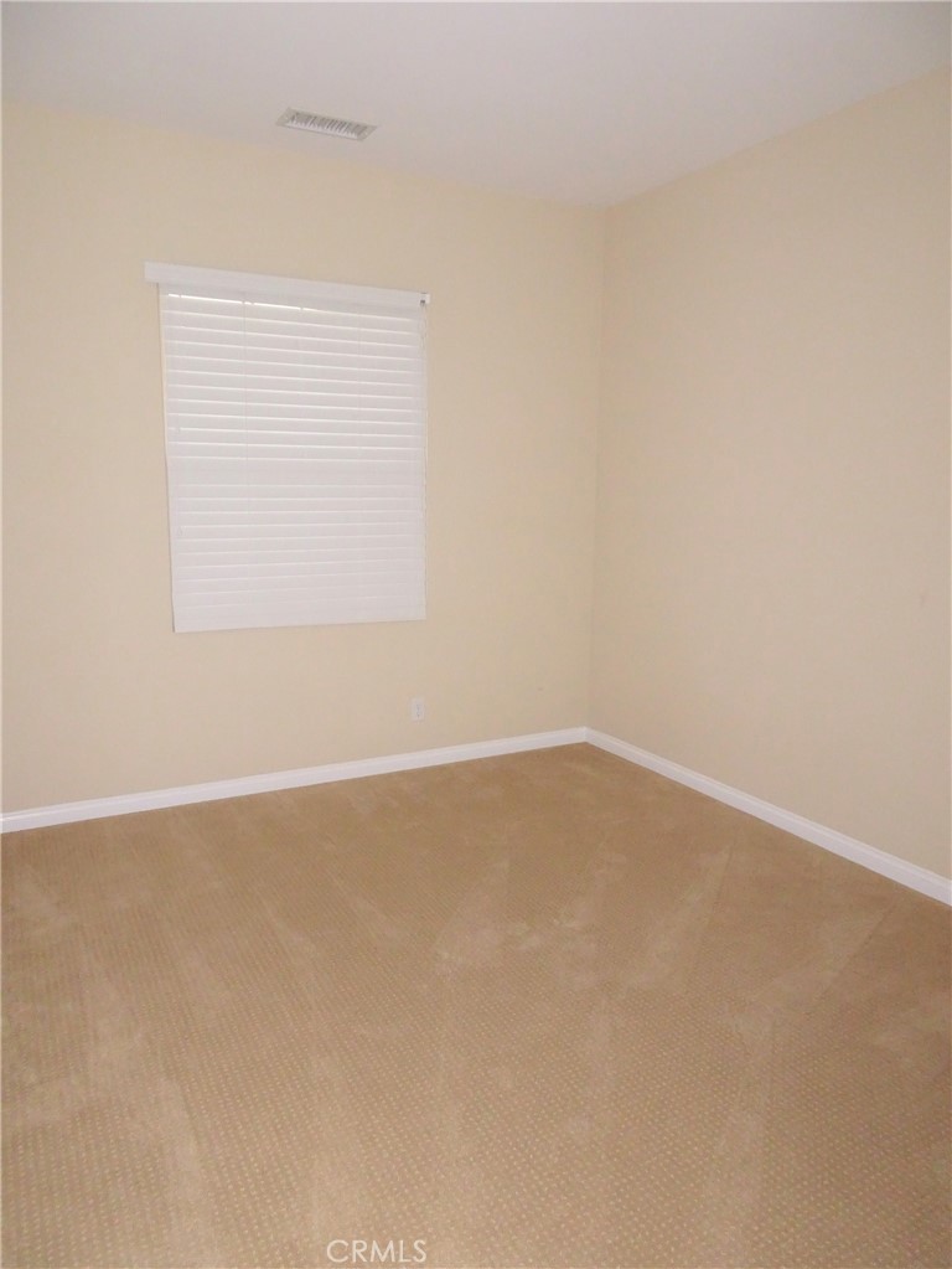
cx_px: 476
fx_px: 880
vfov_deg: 71.6
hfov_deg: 56.8
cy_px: 634
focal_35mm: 24
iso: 800
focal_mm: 4.1
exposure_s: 1/8
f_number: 3.5
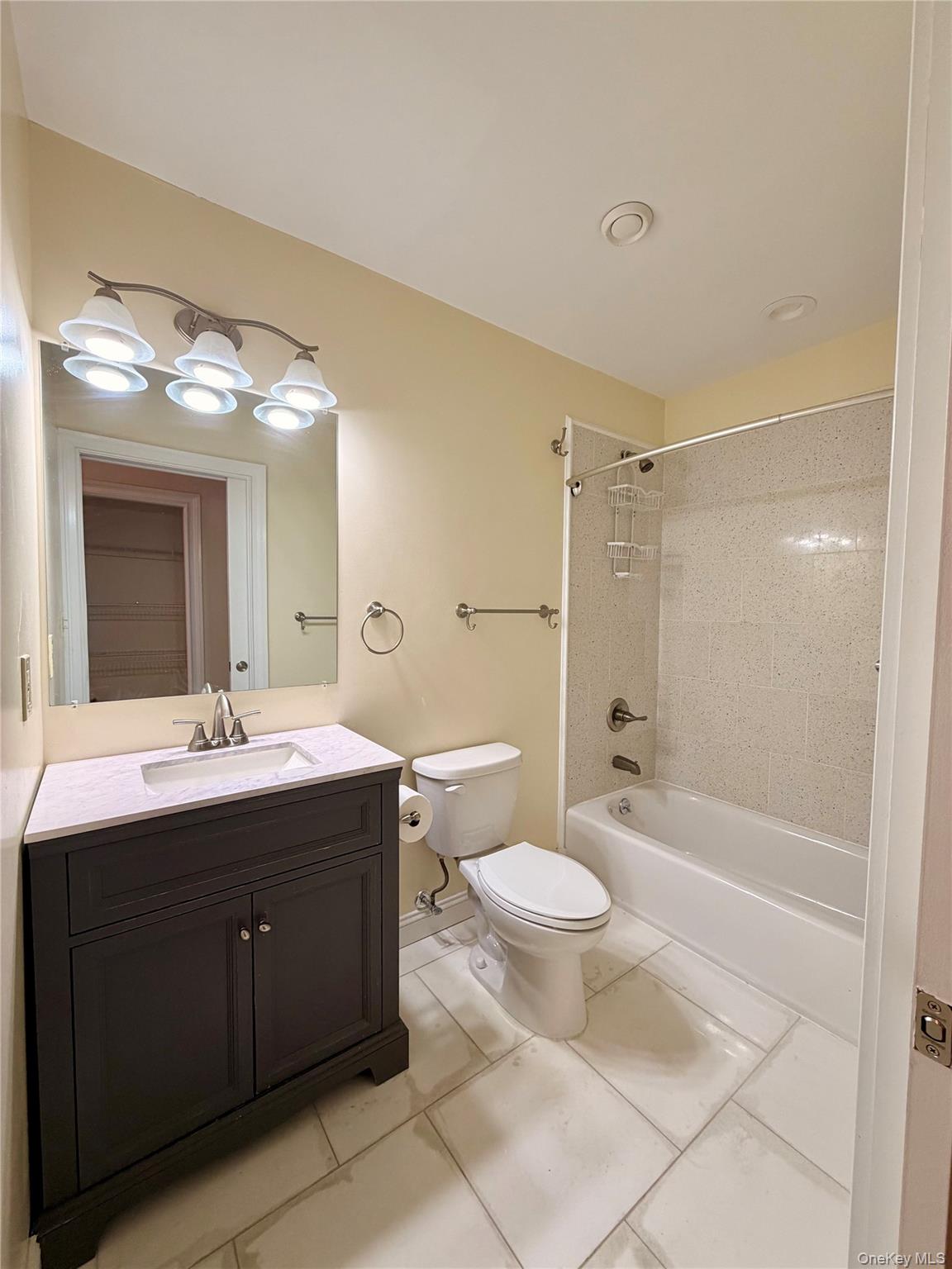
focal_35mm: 14
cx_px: 476
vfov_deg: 102.1
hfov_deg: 85.7
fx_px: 513
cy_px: 634
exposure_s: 1/120
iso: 200
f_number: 2.2
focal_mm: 2.22
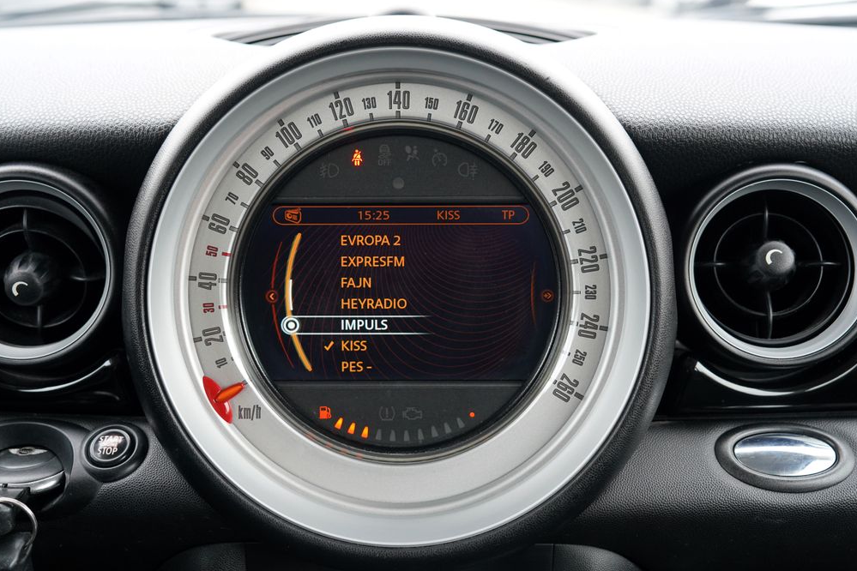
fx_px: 952
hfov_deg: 48.5
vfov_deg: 33.4
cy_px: 288
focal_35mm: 40
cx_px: 419
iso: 1600
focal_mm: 39
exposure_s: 1/160
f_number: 3.5
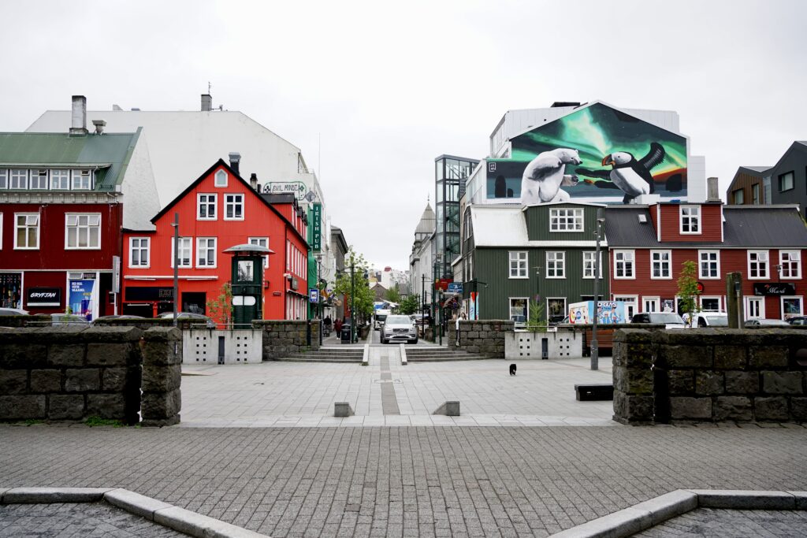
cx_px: 404
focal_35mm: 35
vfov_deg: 37.9
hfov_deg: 54.4
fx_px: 785
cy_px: 269
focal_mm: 35
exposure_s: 1/320
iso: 400
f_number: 7.1
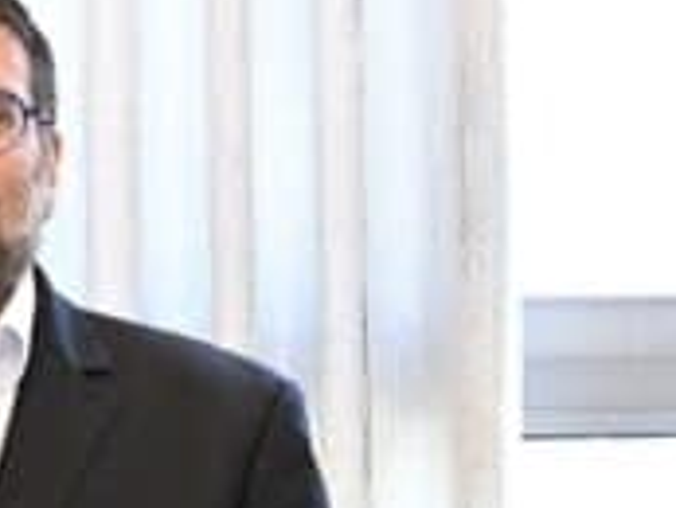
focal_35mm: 318
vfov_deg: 4.6
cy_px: 1116
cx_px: -70
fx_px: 6214
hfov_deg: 6.2
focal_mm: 56
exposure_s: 1/200
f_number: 4.5
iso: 2500
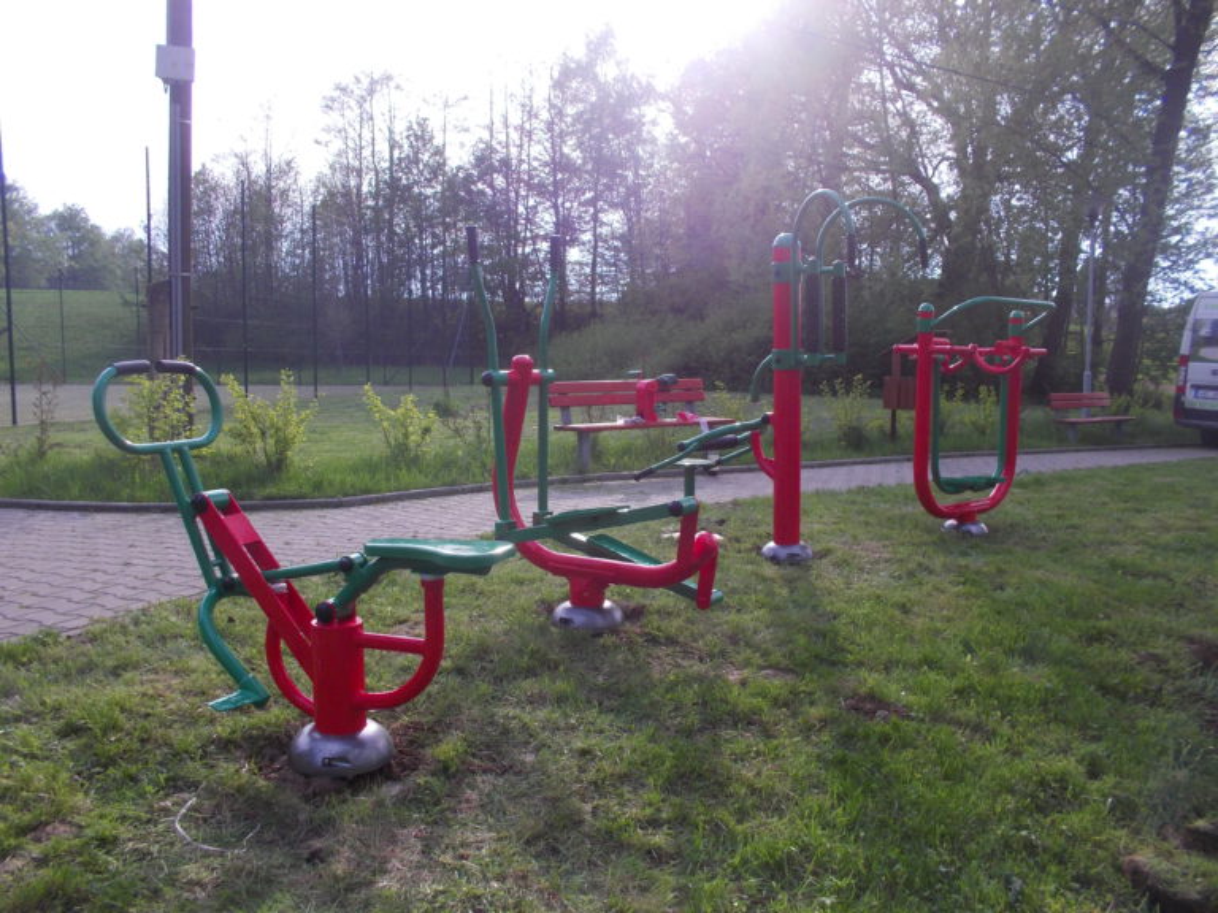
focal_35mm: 29
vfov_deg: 48.2
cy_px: 456
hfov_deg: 61.7
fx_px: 1020
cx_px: 609
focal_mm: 4.1
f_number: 3.3
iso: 80
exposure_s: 1/250
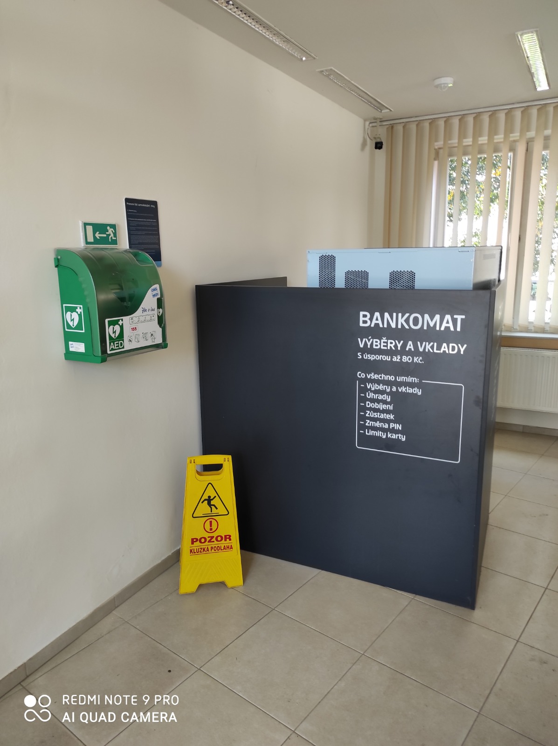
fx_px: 538
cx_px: 279
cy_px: 373
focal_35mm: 25
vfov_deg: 69.4
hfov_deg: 54.8
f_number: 1.89
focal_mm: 5.43
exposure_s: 1/50
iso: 220
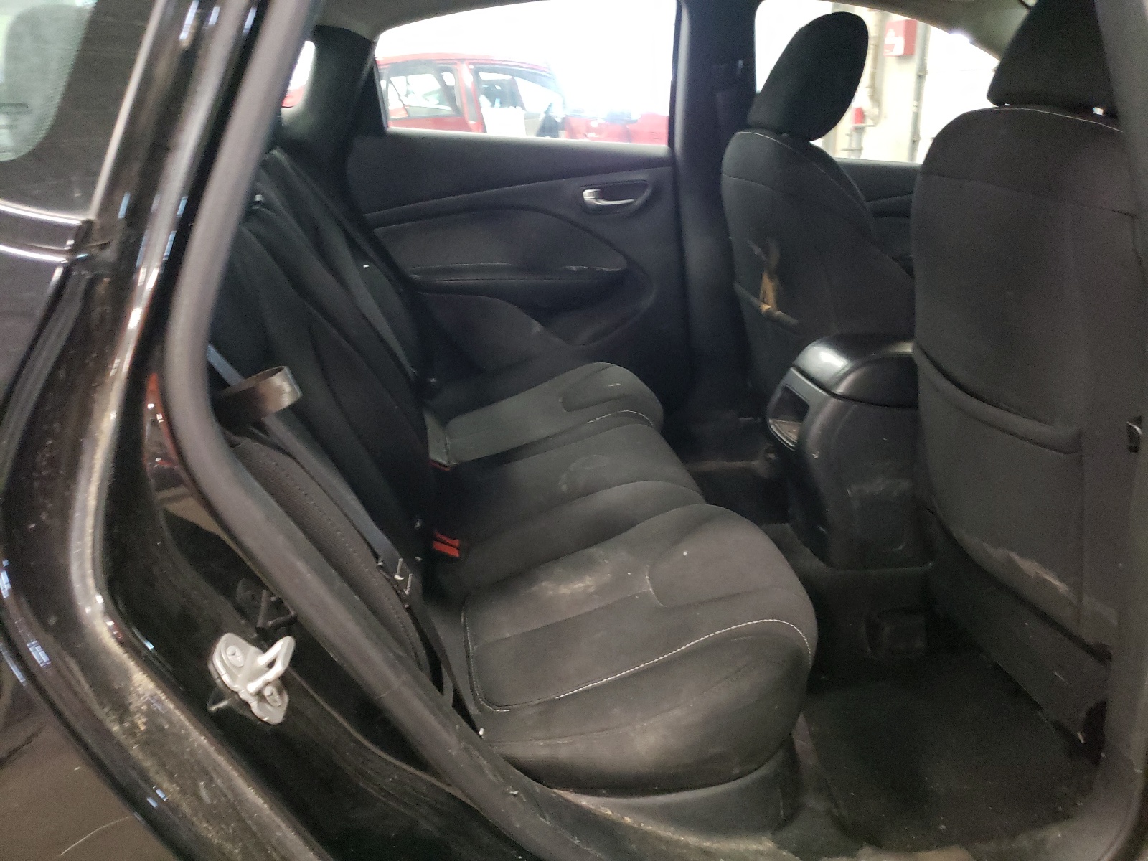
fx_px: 862
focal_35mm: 26
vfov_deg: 53.1
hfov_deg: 67.3
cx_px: 574
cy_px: 430
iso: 661
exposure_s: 1/24
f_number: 1.5
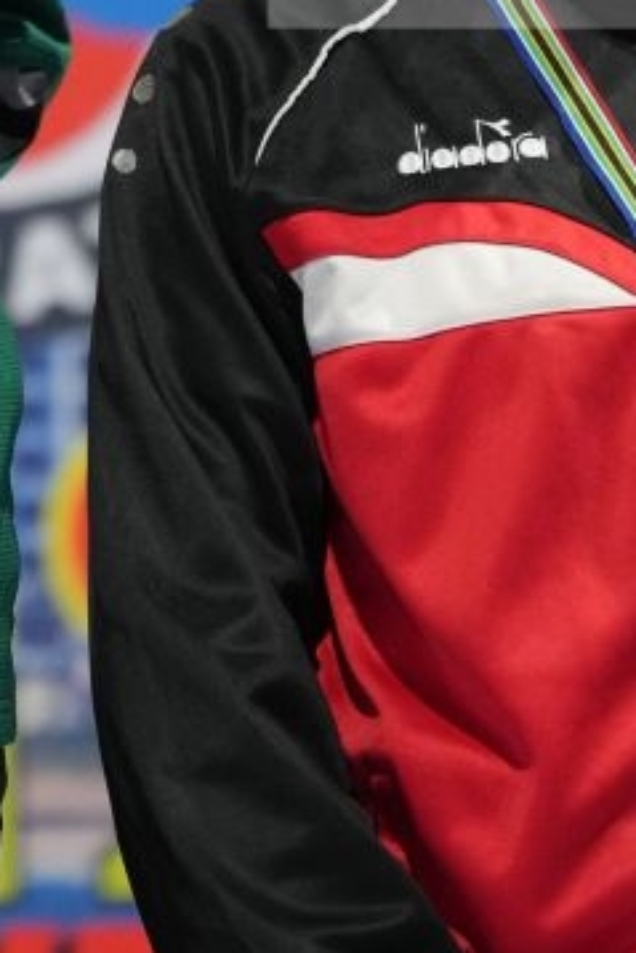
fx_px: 17736
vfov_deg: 3.1
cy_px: -213
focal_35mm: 670
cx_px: -386
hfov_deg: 2.1
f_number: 2.8
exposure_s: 1/250
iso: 4000
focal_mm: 200
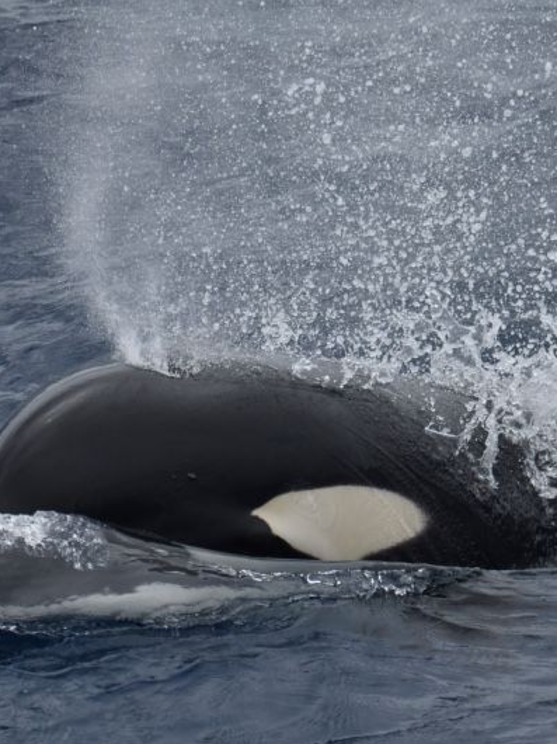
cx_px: 267
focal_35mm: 392
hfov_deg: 3.8
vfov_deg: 5.1
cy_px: 373
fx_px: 8417
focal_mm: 270
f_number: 5.6
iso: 1250
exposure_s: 1/8000
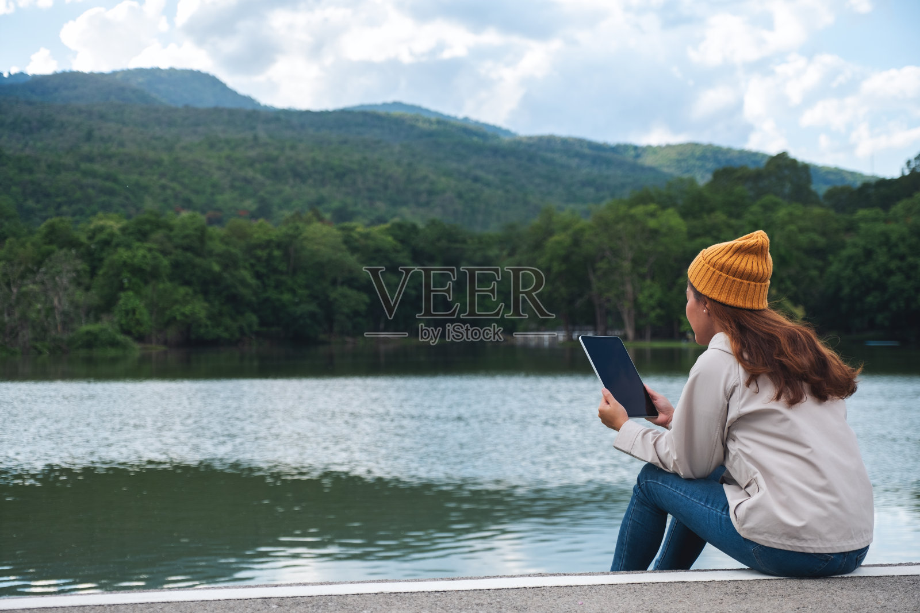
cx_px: 460
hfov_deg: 36.2
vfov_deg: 24.6
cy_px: 306
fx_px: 1406
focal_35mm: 55
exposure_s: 1/850
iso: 200
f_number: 2.8
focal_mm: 36.5
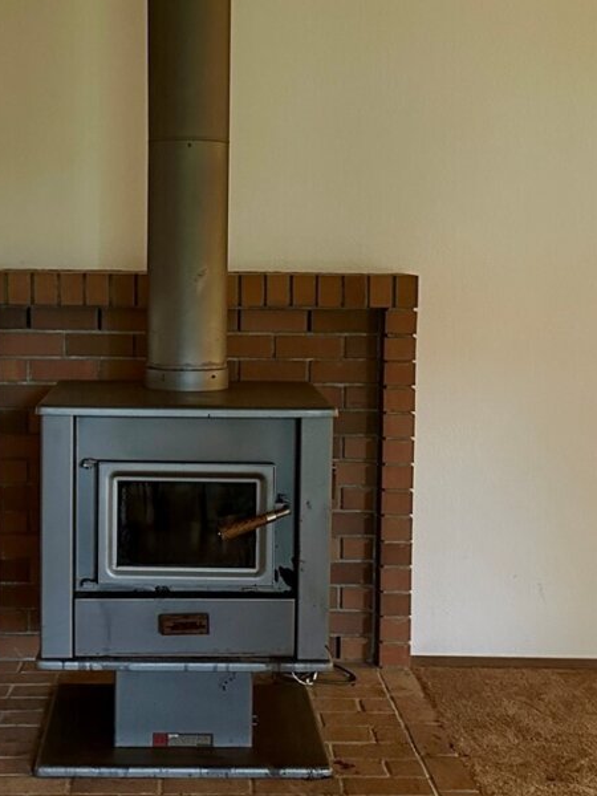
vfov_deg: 34.3
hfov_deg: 25.9
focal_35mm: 56
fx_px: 1288
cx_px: 191
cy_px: 357
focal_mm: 6.86
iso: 800
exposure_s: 1/30
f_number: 1.78
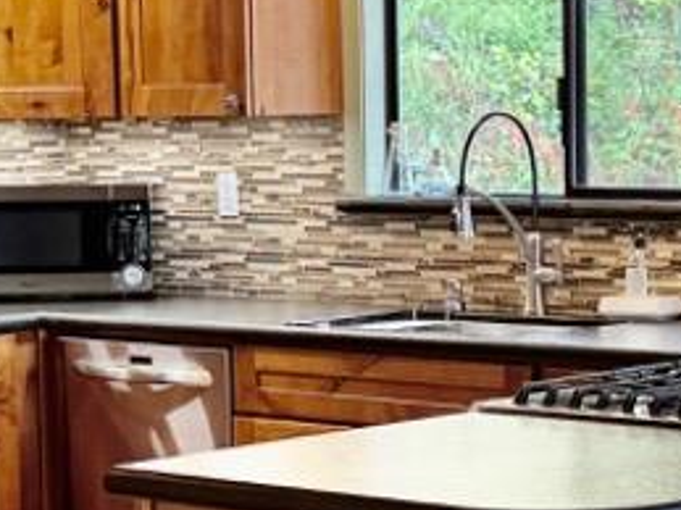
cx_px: 526
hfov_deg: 14.1
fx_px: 2733
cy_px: 348
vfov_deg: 10.6
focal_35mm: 139
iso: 320
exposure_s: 1/60
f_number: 1.78
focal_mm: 6.76
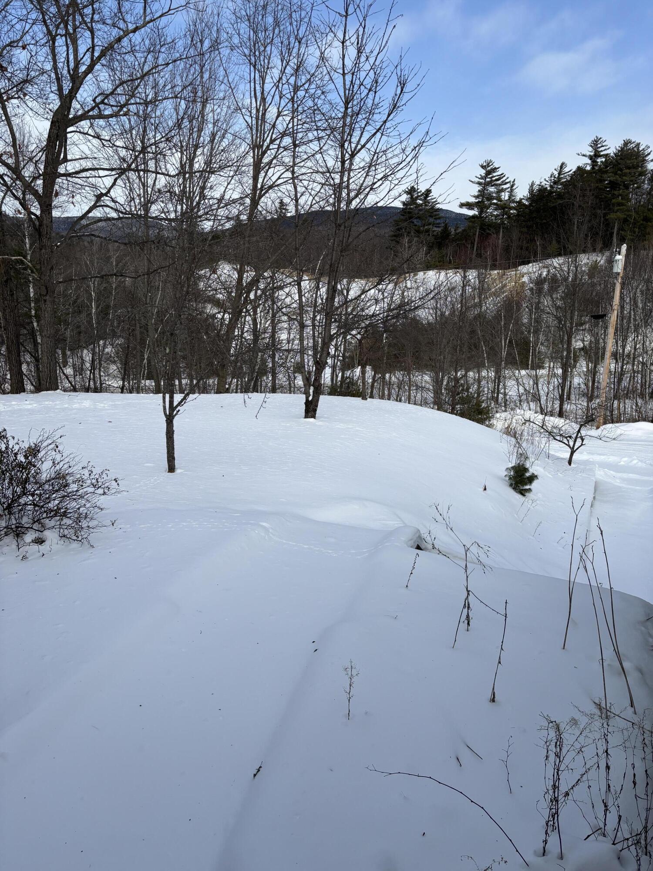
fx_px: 654
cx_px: 326
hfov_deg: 53.1
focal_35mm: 26
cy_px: 436
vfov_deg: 67.3
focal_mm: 5.96
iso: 50
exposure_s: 1/2933
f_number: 1.6
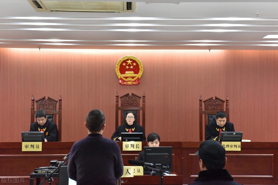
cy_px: 92
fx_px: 479
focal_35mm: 62
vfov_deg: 21.9
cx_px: 139
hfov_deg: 32.4
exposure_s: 1/60
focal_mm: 62
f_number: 11
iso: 12800
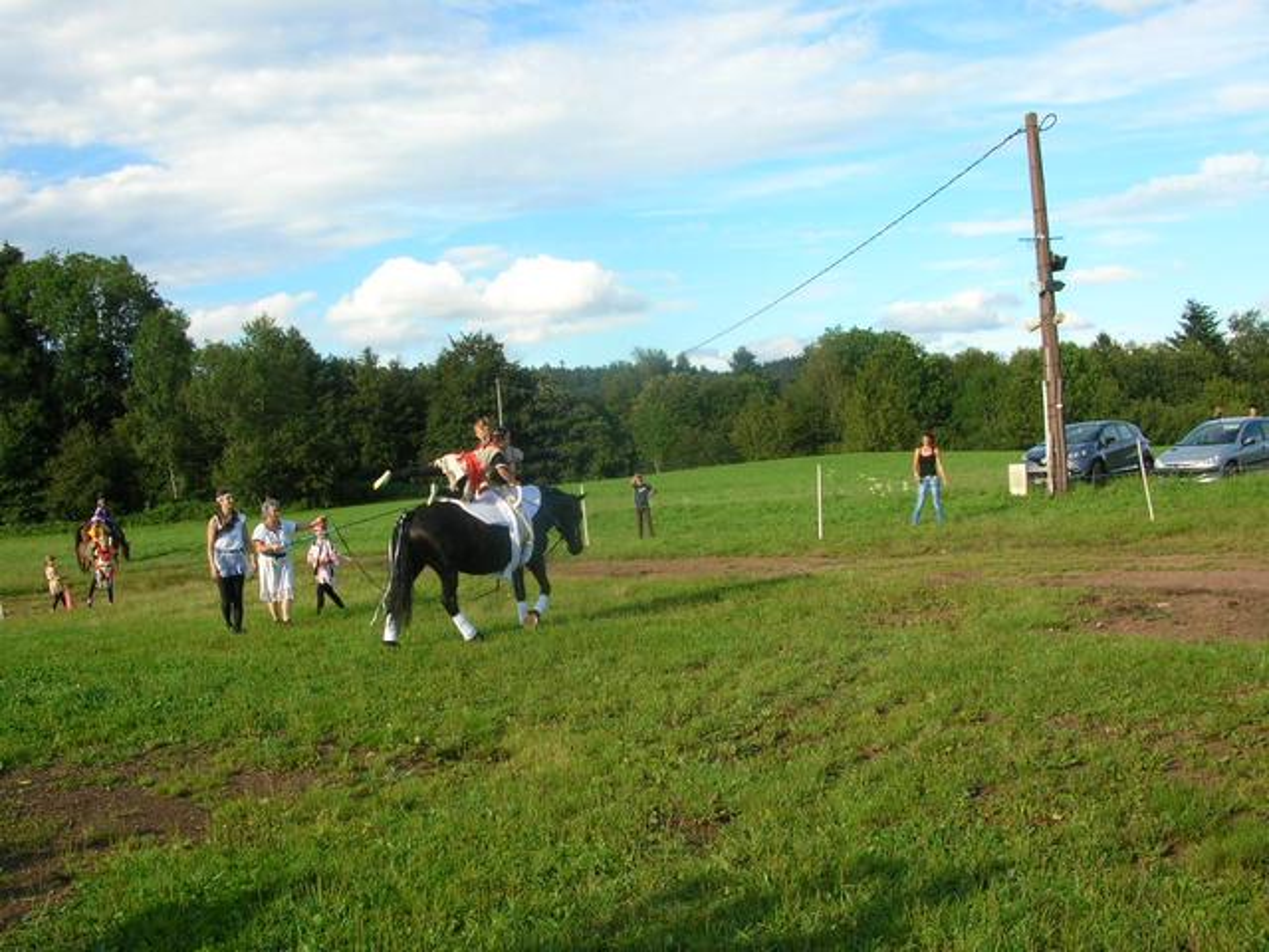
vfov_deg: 40.7
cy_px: 476
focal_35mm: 35
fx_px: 1283
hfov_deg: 52.6
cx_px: 634
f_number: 5.6
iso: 50
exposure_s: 1/137
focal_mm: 5.8
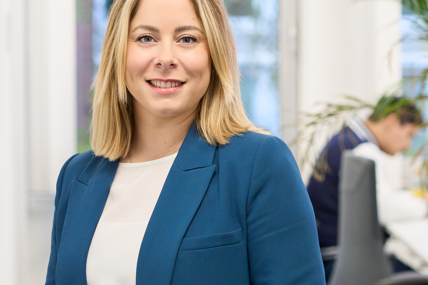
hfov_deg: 9.8
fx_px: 2485
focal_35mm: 209
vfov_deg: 6.6
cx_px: 212
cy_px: 124
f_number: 4
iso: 1250
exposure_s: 1/125
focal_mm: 85
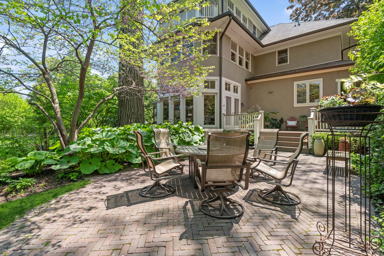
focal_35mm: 16
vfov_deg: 73.8
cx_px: 192
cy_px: 128
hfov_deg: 96.7
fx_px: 171
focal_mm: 16
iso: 200
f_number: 9
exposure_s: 1/125
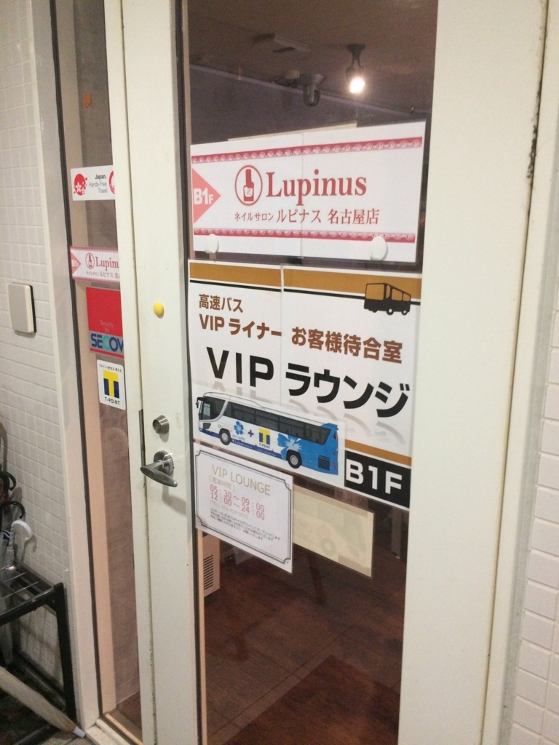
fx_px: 624
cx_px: 280
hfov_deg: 48.2
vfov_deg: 61.7
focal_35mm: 29
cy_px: 372
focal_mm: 4.15
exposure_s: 1/30
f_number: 2.2
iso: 250
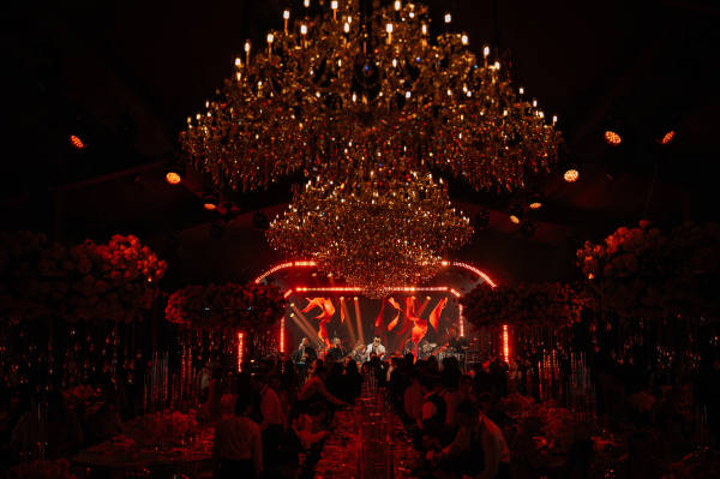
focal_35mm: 44
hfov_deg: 44.5
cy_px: 240
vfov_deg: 30.5
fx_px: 879
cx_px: 360
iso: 640
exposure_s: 1/125
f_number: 3.2
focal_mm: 44
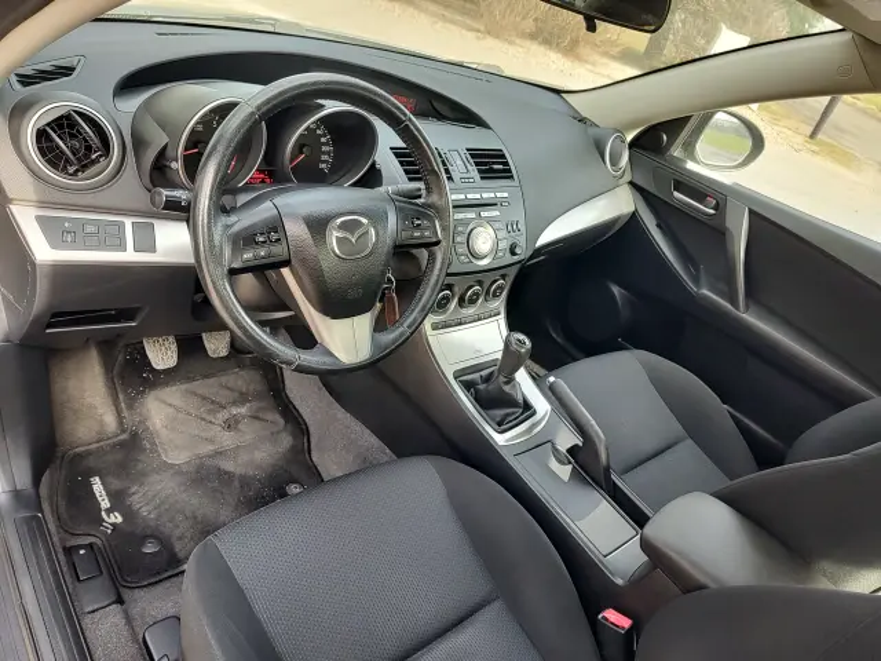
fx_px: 585
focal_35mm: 23
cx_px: 440
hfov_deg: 73.9
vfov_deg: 58.9
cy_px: 330
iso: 100
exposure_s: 1/140
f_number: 1.8
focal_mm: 5.56
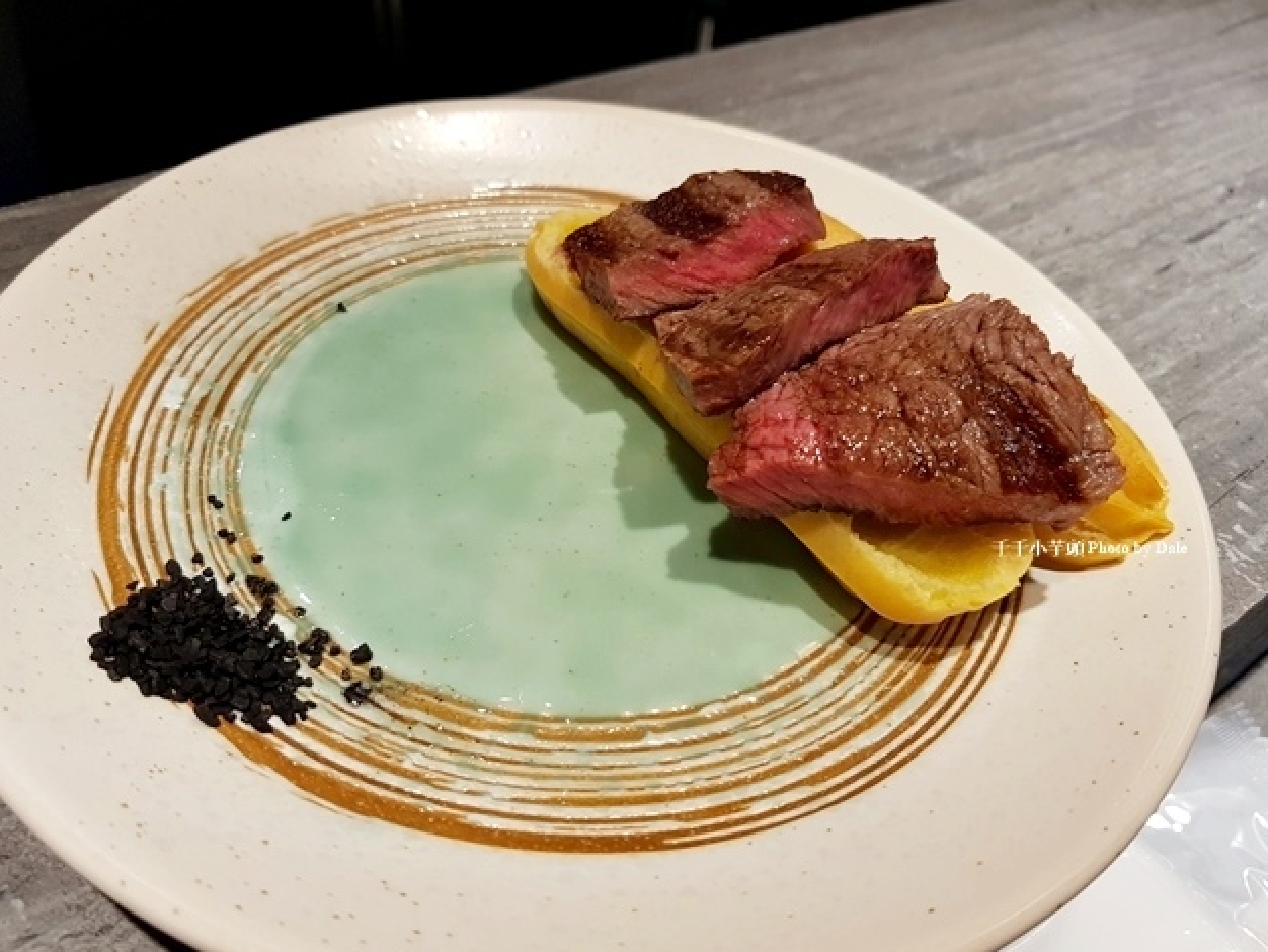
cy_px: 476
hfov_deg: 65.3
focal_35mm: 27
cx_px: 616
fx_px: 989
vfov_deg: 51.4
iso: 64
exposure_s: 1/60
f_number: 1.7
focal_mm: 4.3
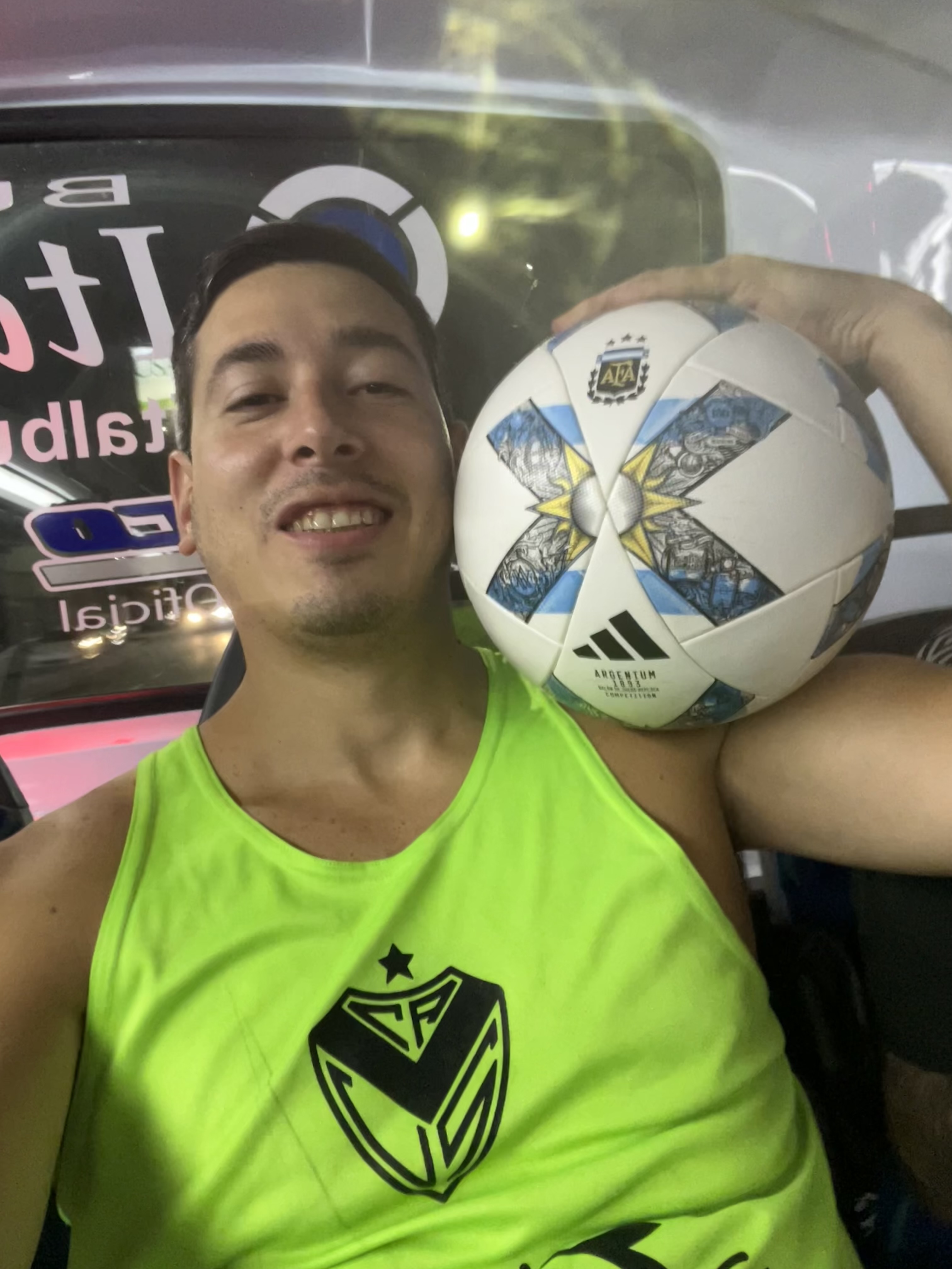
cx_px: 476
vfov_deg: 73.9
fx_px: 843
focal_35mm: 23
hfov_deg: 58.9
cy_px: 634
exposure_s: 1/20
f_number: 2.2
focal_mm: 2.71
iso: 640
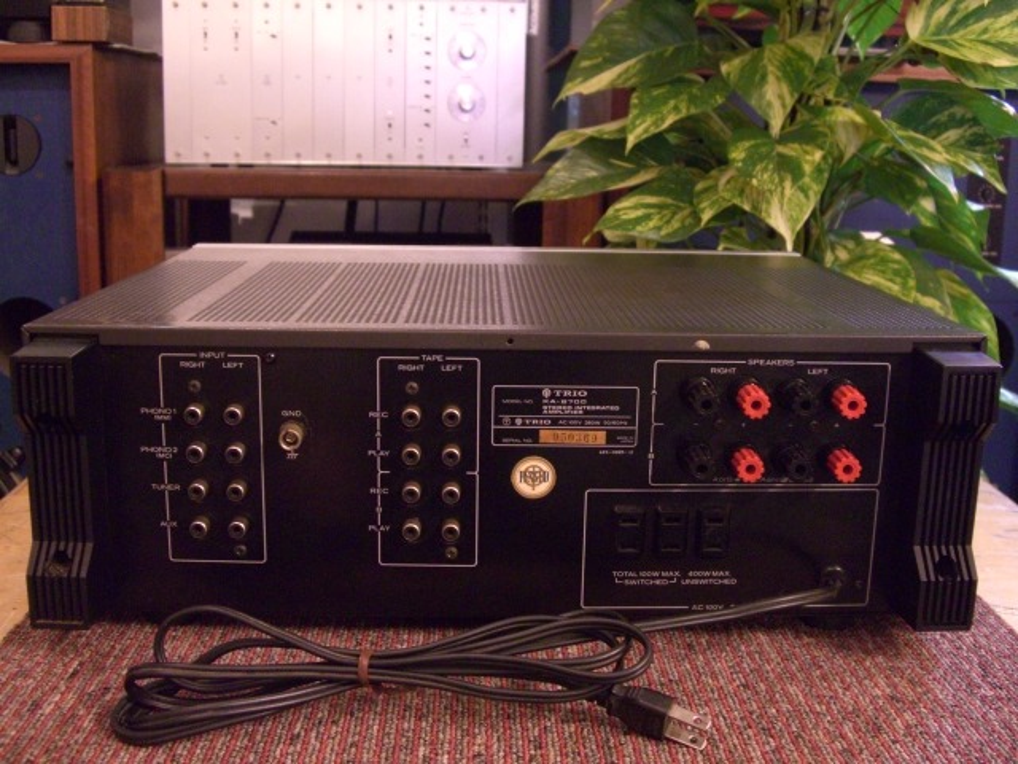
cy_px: 382
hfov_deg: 49.0
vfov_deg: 37.7
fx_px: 1118
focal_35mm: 38
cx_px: 509
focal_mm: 7.9
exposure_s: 1/10
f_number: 2.8
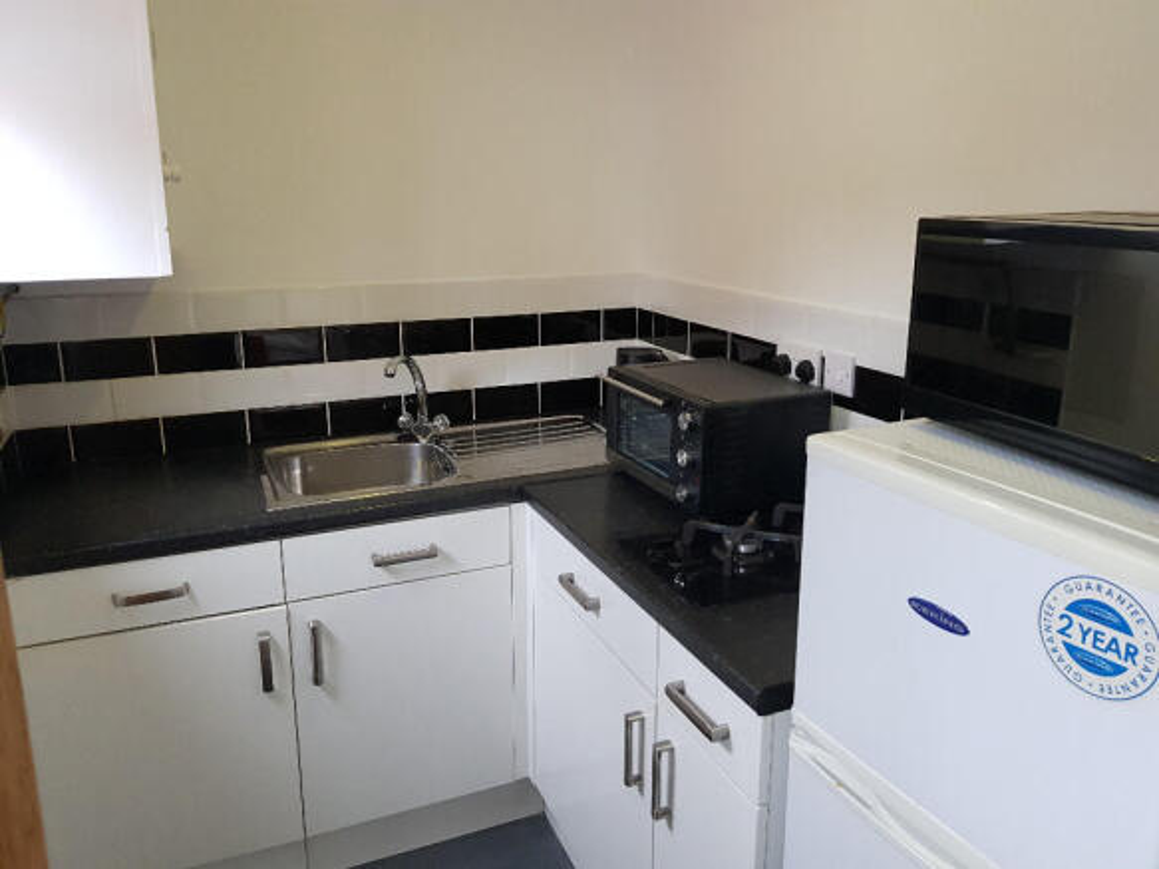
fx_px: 870
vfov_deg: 53.0
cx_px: 580
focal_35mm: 26
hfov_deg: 67.3
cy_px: 434
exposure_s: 1/33
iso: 200
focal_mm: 4.2
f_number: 1.7
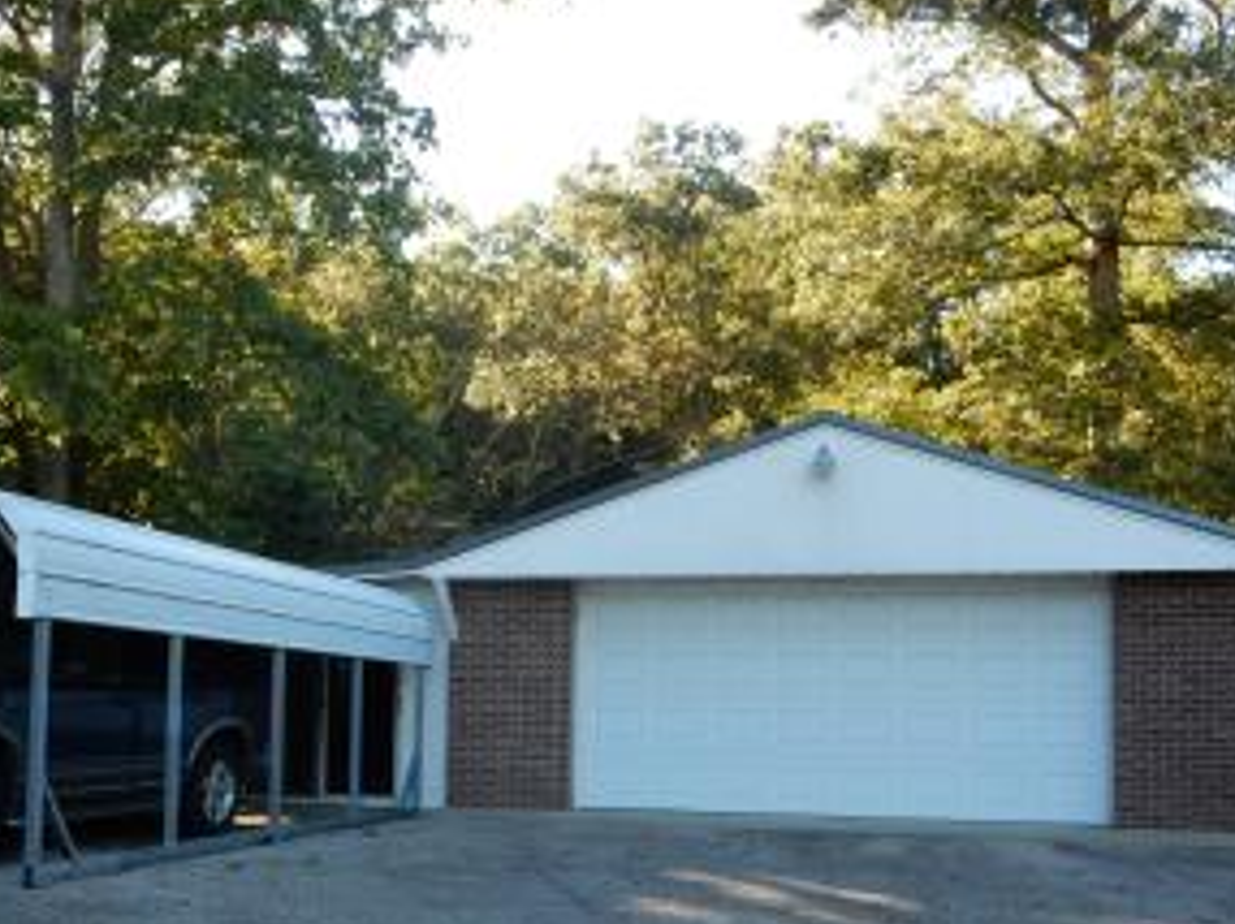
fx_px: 1497
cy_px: 630
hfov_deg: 44.7
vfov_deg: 33.9
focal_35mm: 42
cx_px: 535
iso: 125
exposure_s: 1/160
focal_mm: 5.4
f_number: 4
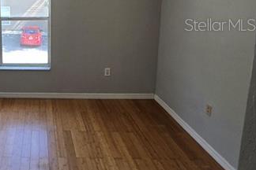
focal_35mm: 32
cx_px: 32
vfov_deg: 38.9
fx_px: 228
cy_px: 24
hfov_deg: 52.5
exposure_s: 1/100
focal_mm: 2.2
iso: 50
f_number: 2.2
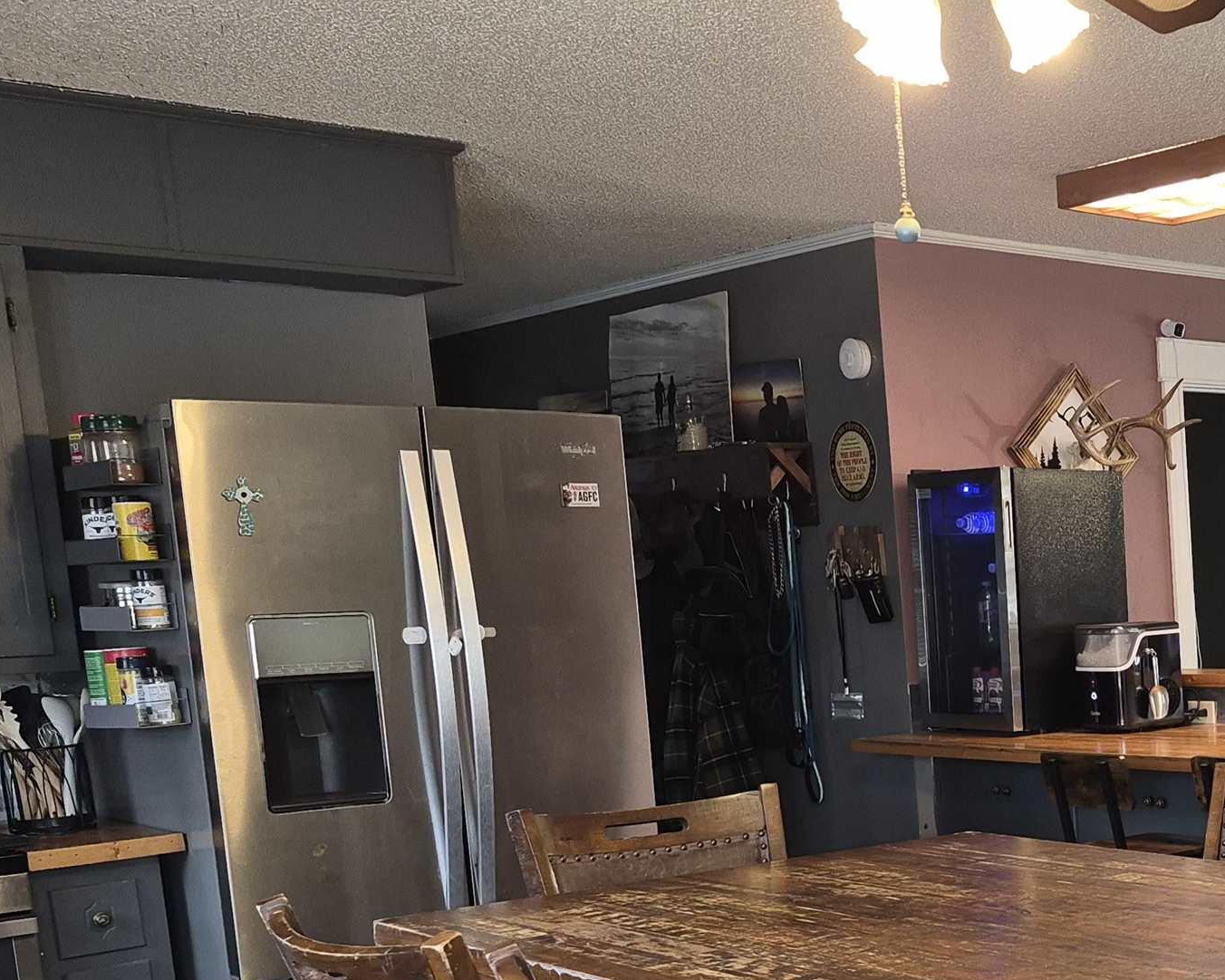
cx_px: 1302
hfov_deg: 32.8
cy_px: 869
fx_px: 1849
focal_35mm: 51
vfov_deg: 28.6
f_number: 1.8
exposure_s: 1/40
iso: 125
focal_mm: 5.4
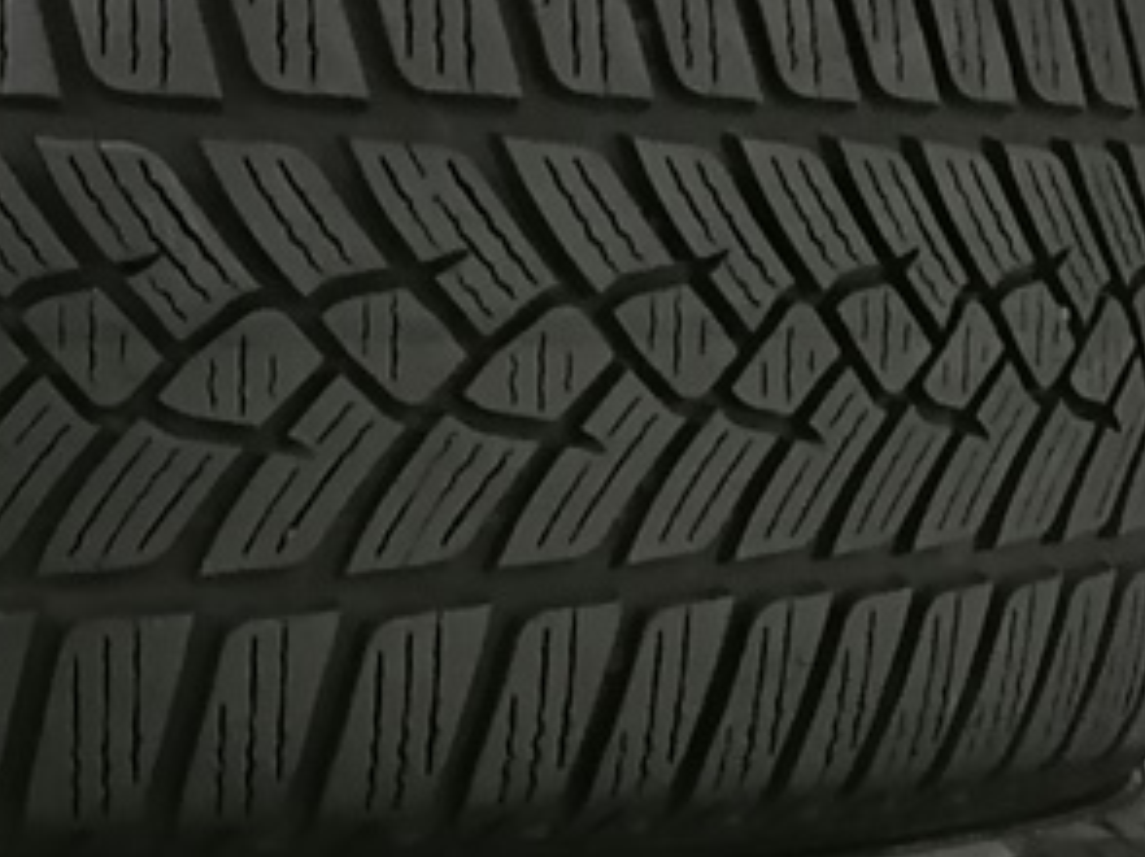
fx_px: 4858
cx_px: 132
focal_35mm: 147
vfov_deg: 10.0
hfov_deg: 13.3
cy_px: 880
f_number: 1.8
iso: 1000
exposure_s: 1/25
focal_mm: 5.4
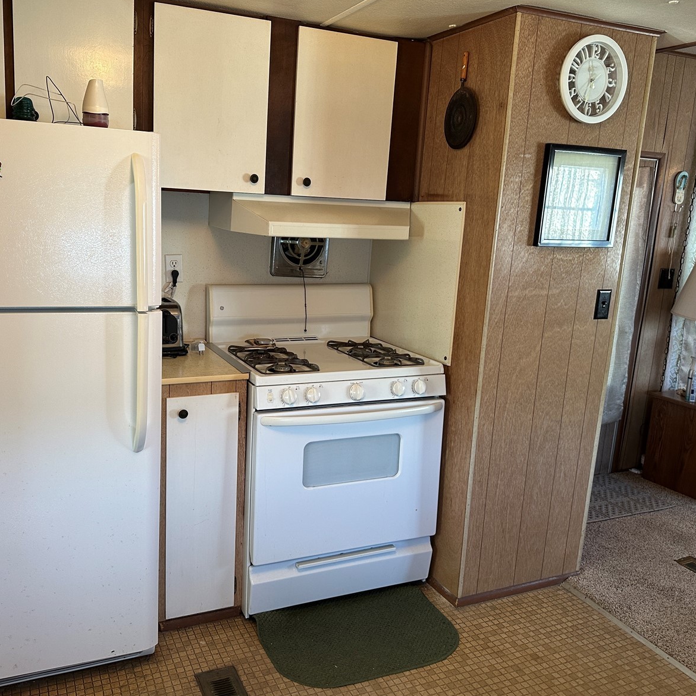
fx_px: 660
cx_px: 294
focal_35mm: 29
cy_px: 344
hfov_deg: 55.4
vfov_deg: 55.6
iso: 160
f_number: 1.78
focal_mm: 6.86
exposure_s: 1/60
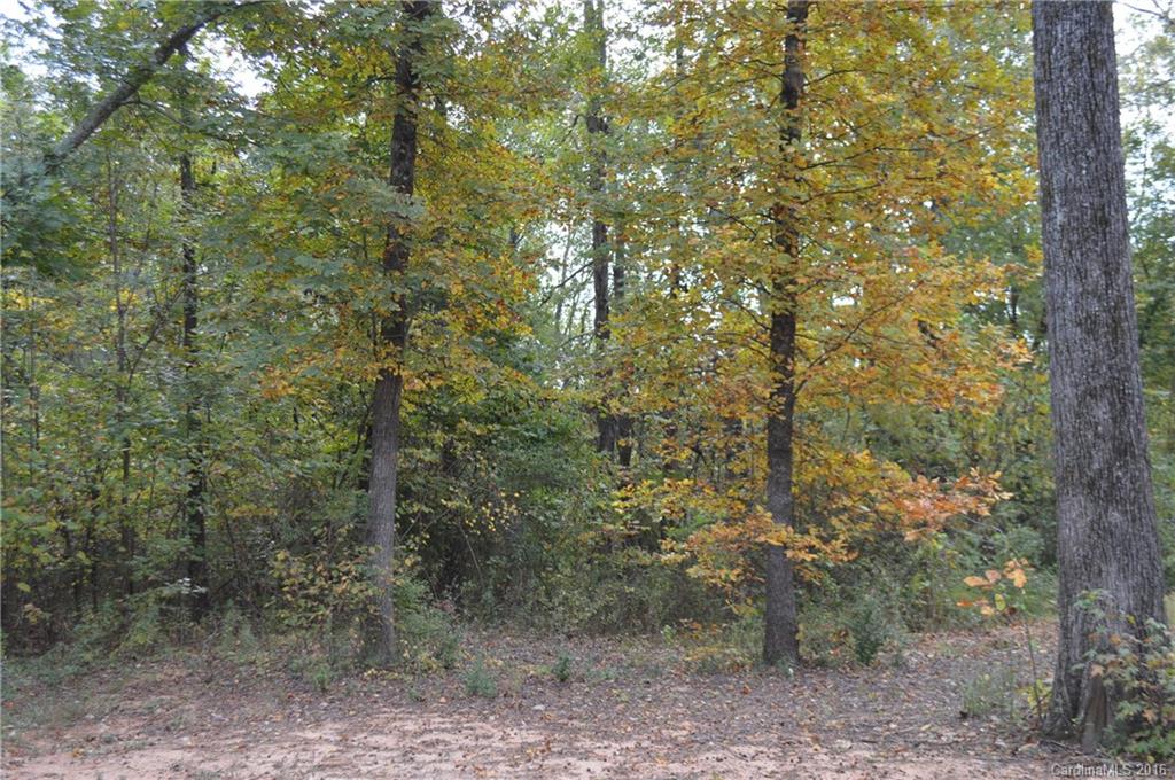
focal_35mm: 36
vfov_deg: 36.8
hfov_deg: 53.2
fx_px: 1173
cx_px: 588
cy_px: 390
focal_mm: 24
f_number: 4.2
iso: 200
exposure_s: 1/160
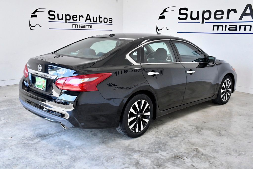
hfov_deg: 49.5
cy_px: 84
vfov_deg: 34.2
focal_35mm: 39
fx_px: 274
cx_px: 126
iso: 2500
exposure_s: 1/320
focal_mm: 26
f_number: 9
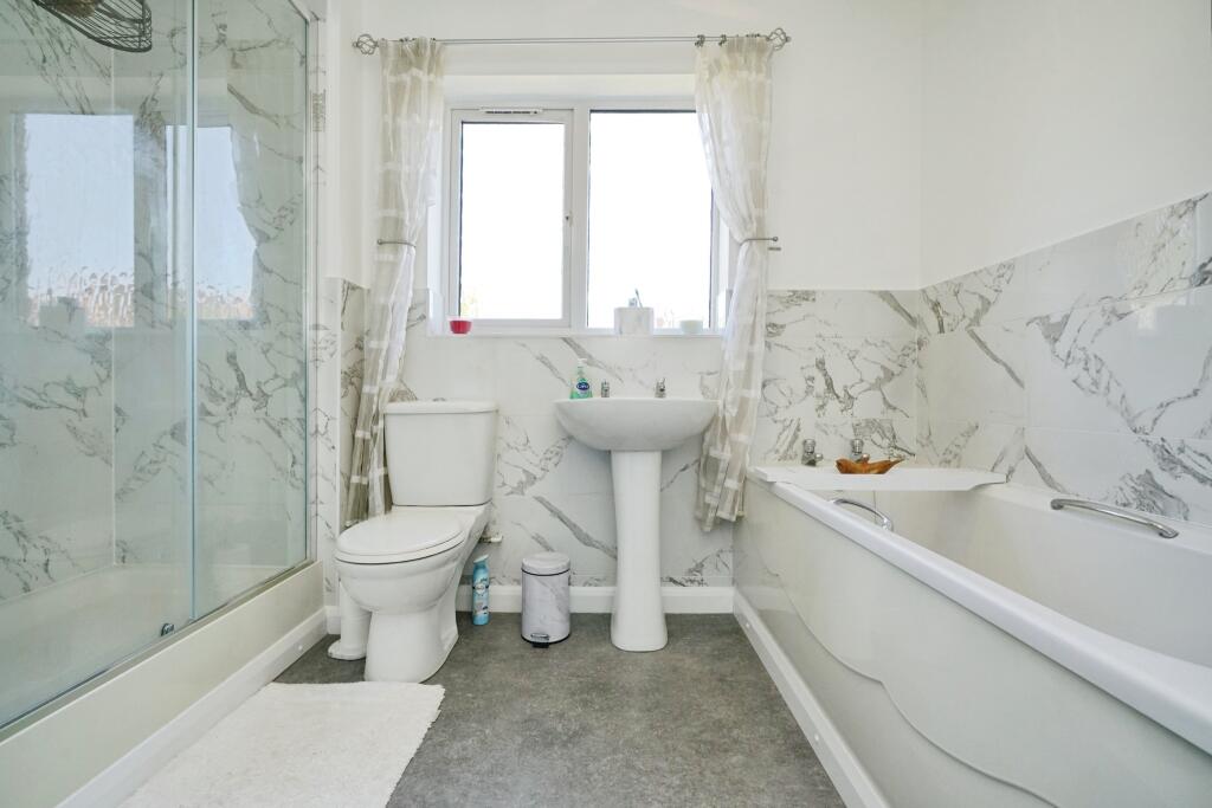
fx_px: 539
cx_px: 606
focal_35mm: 16
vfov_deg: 73.8
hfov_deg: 96.7
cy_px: 404
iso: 2000
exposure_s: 1/250
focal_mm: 16
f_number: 8
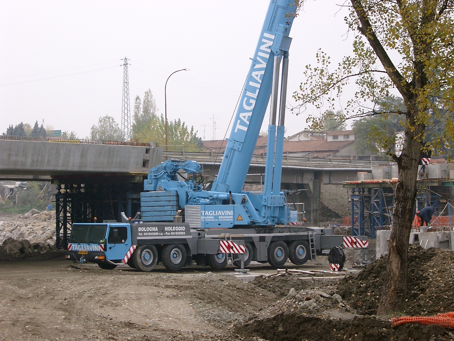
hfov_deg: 17.7
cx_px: 227
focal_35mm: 111
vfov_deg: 13.3
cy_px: 170
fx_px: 1456
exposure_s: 1/200
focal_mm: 22.8
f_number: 4.8
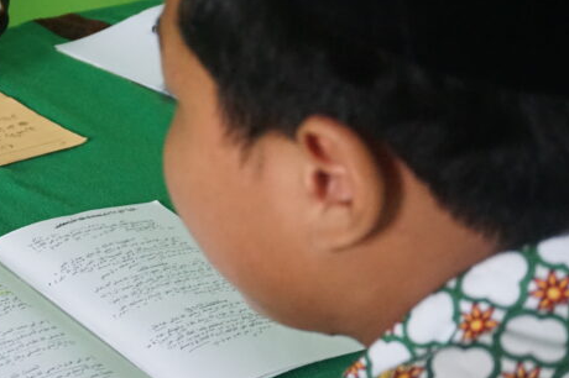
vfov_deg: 16.0
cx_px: 22
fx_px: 1342
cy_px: 240
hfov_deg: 23.1
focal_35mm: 85
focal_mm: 28
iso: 3200
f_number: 4.5
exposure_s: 1/40
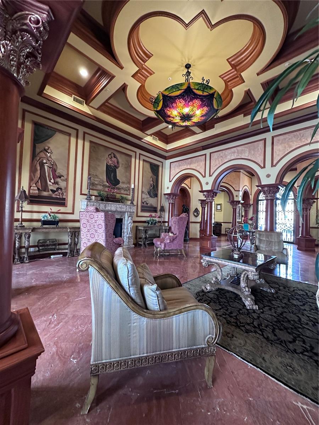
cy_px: 212
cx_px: 160
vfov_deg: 102.1
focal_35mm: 14
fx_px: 172
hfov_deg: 85.7
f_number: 2.2
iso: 640
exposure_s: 1/60
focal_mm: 2.22
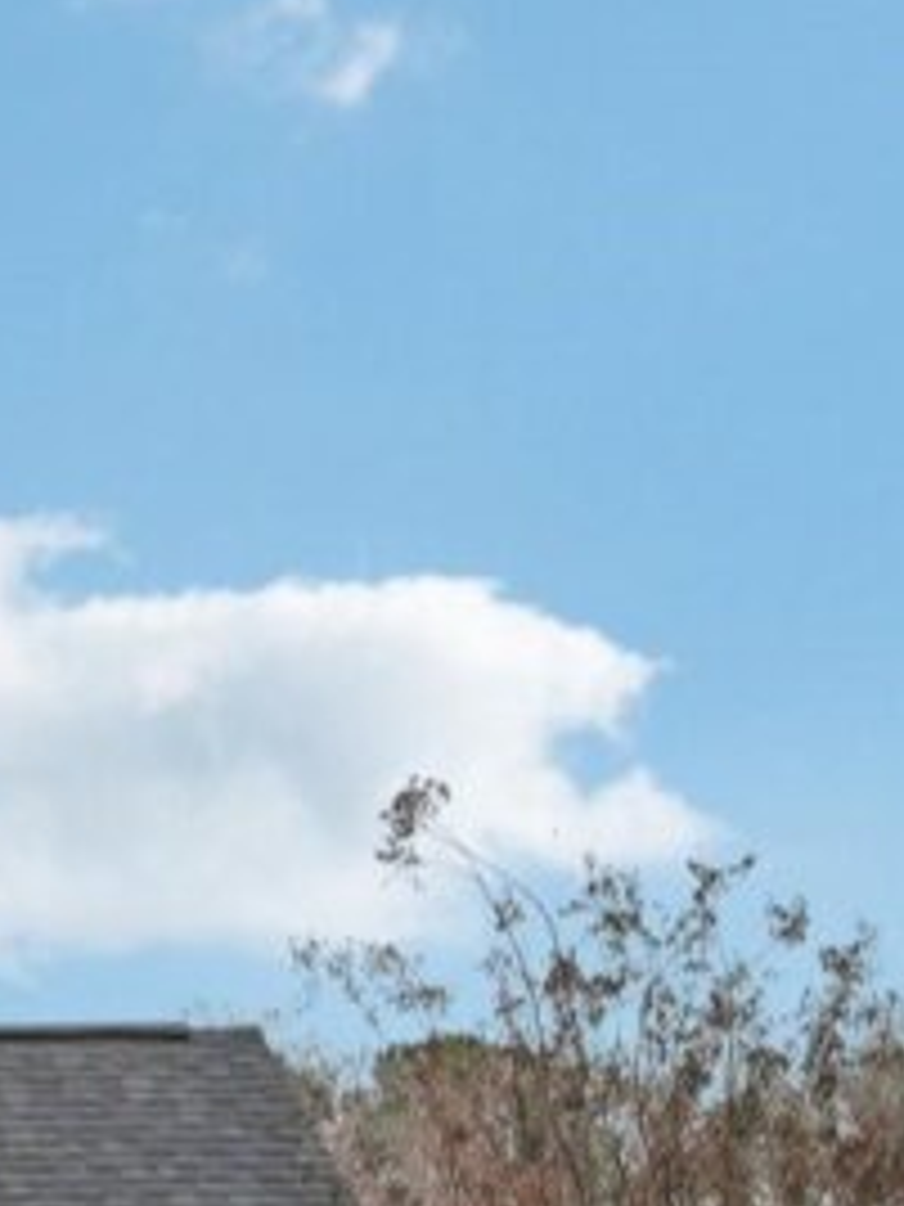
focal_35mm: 125
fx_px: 4353
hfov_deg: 10.7
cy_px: 972
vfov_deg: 15.7
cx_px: -958
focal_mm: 19.5
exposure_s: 1/200
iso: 64
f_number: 8
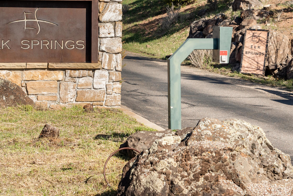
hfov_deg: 16.1
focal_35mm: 127
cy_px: 39
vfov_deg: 10.8
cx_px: 206
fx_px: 1034
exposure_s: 1/400
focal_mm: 52
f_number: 8
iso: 100
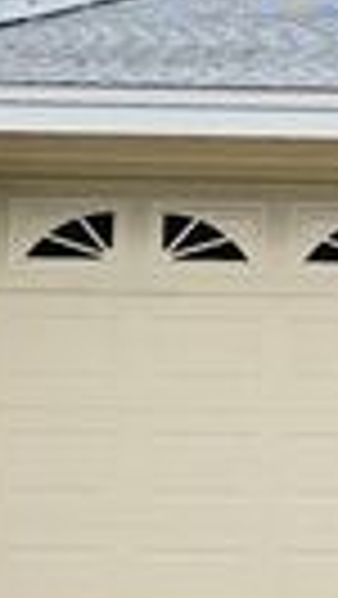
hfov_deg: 8.9
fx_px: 2004
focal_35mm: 126
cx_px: 739
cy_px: 277
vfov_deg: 17.0
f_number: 1.8
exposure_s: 1/1250
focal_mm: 5.4
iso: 25
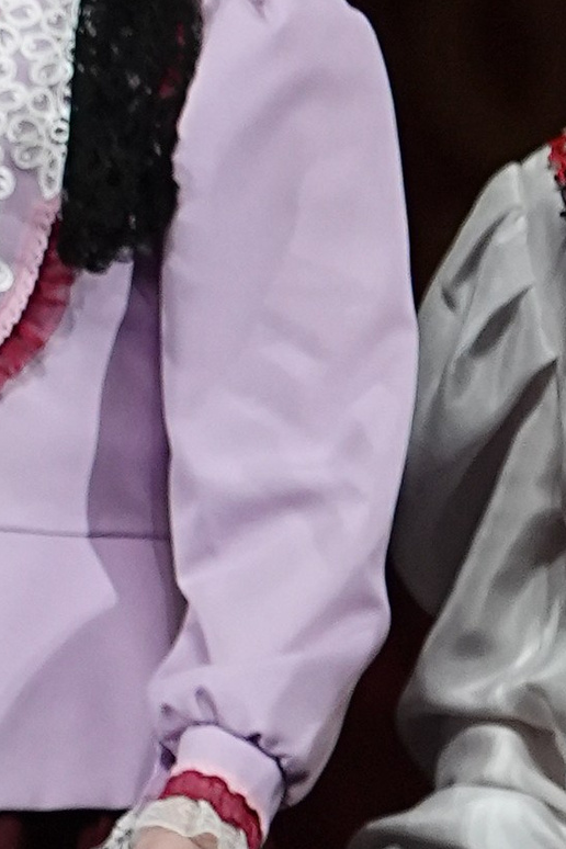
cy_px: 736
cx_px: -1
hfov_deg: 1.2
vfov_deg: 1.8
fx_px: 26341
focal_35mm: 1117
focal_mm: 150
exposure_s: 1/400
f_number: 2.8
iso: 2000
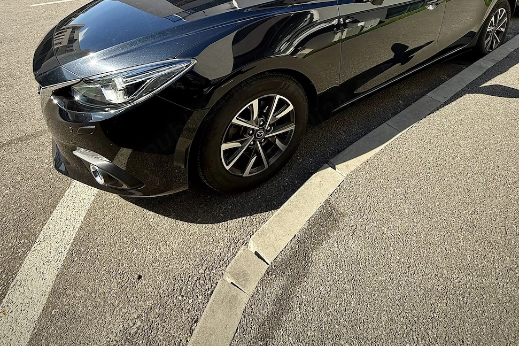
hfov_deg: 84.0
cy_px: 11
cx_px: 261
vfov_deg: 51.4
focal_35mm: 20
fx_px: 288
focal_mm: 2.22
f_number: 2.2
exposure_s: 1/411
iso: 50
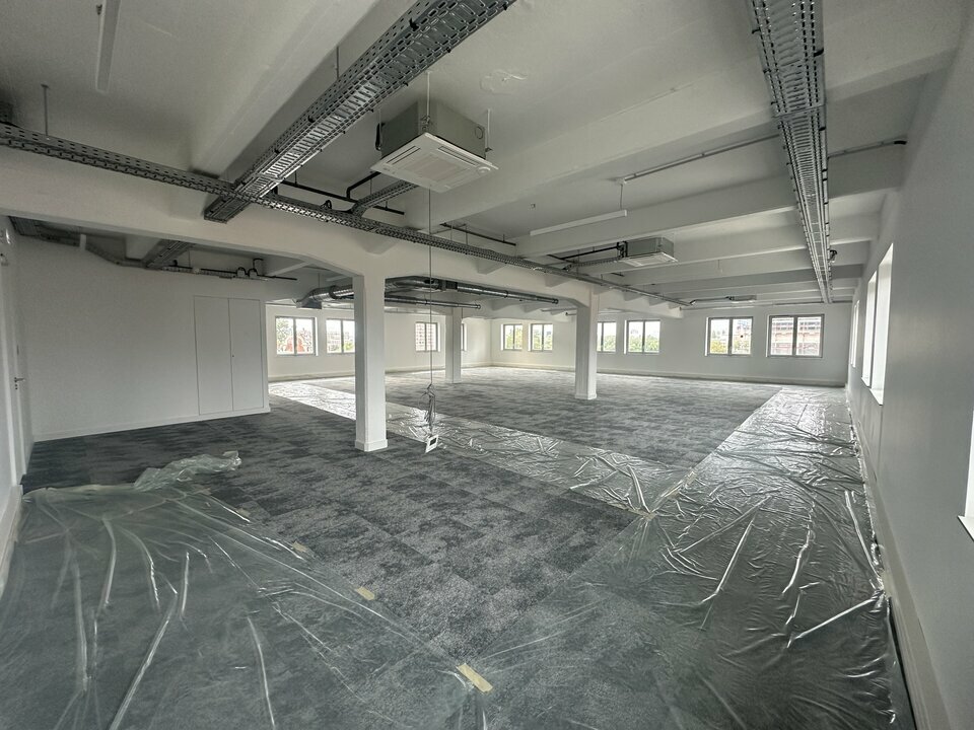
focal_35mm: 14
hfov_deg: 102.1
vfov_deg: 85.7
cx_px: 487
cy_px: 365
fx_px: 394
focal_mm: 2.22
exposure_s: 1/99
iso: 160
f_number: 2.2
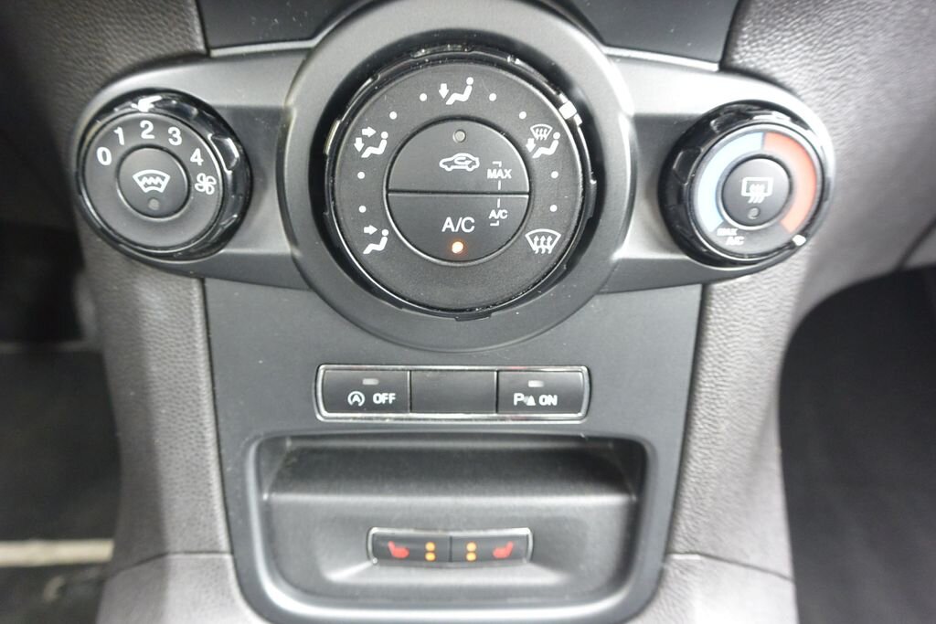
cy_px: 312
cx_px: 468
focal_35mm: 29
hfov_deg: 63.7
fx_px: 754
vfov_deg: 45.0
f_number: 3.5
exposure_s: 1/30
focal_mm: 11
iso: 800
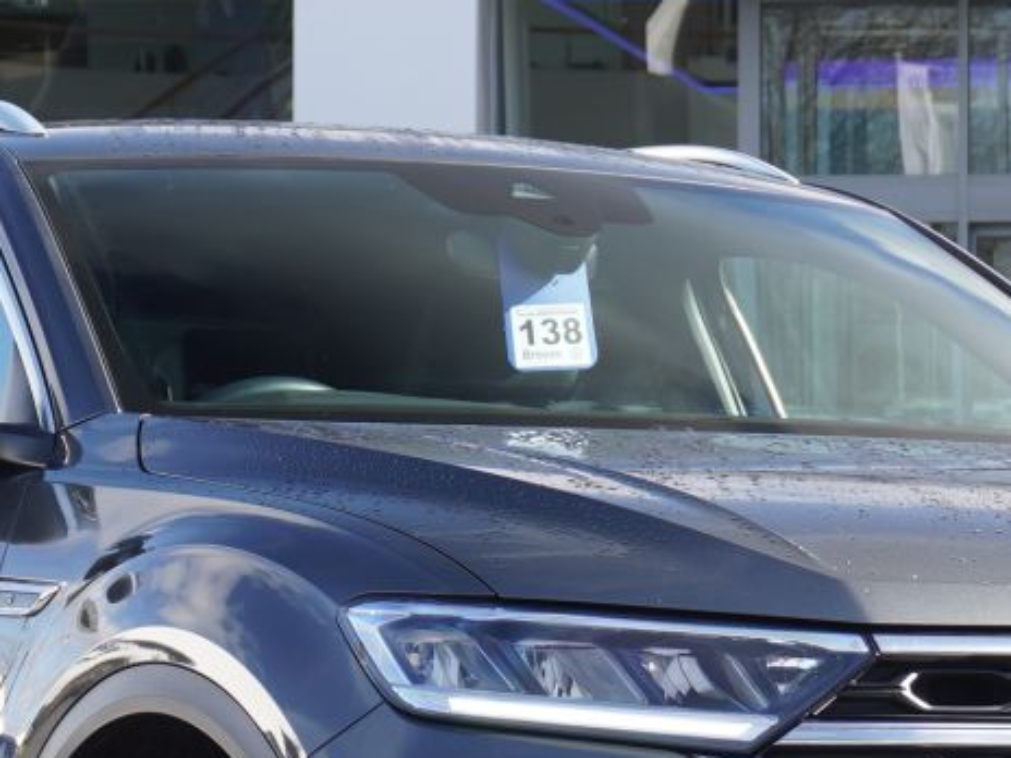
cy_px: 584
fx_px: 5520
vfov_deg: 7.8
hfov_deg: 10.5
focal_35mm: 189
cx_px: 593
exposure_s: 1/80
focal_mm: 38
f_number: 6.3
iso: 100
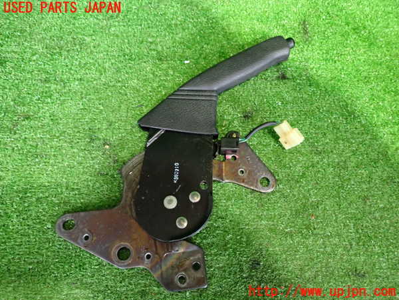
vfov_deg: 46.8
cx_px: 200
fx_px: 346
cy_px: 150
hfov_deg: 60.0
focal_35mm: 30
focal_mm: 5.4
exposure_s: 1/25
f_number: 2.3
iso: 800
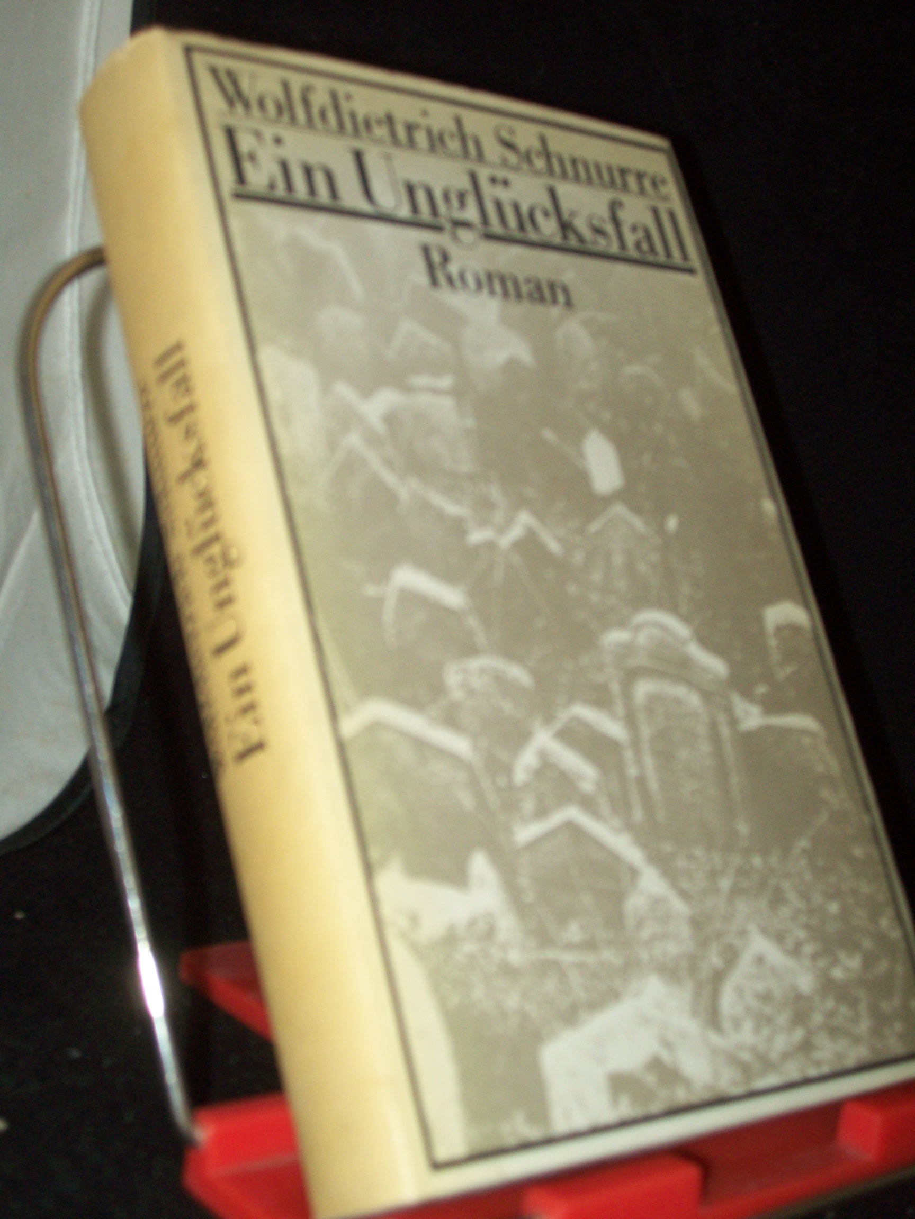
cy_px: 610
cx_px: 458
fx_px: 1868
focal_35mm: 53
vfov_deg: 36.2
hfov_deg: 27.5
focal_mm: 8.7
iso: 160
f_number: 3.2
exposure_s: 1/80
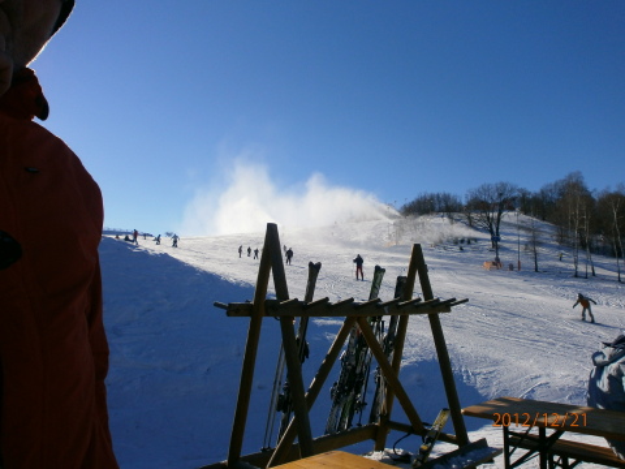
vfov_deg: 51.4
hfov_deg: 65.3
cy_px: 234
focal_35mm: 27
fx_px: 487
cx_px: 312
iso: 100
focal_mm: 4.8
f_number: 10
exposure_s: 1/320
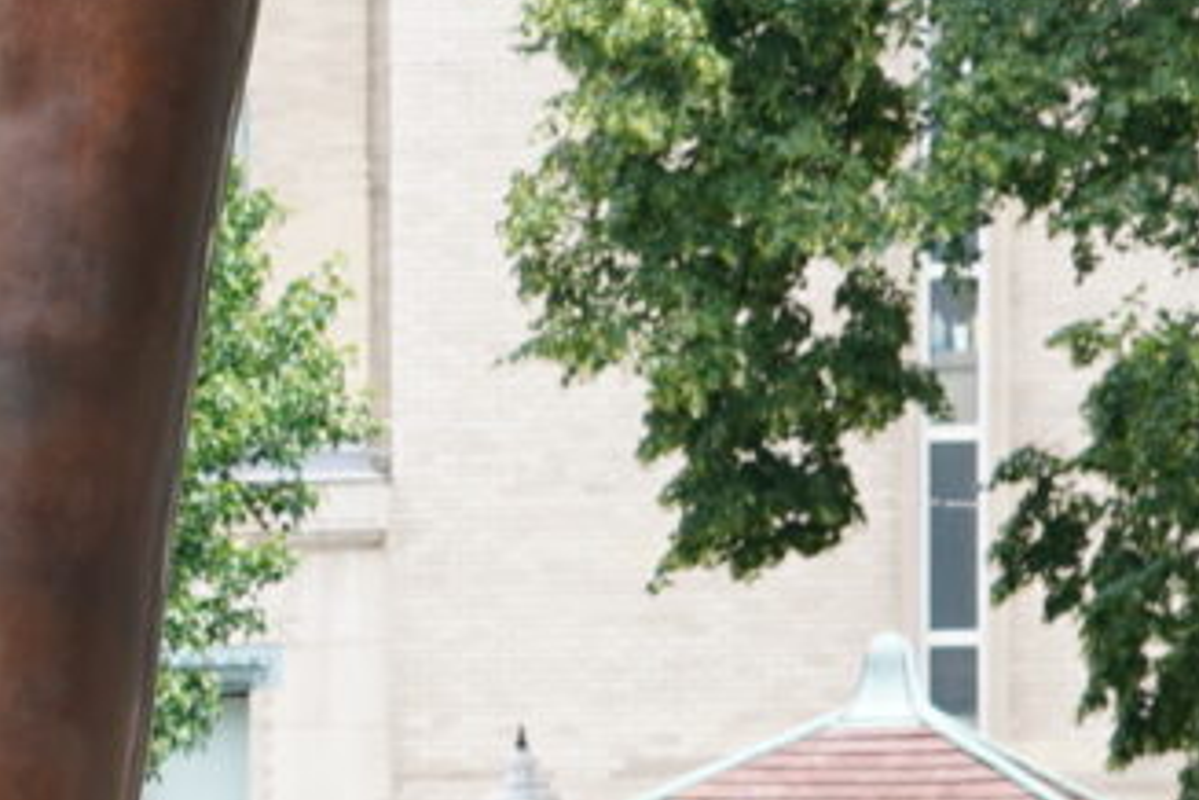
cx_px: -1885
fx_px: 13055
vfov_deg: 3.5
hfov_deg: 5.1
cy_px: 585
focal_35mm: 392
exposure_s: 1/100
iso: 100
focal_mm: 50
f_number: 5.6
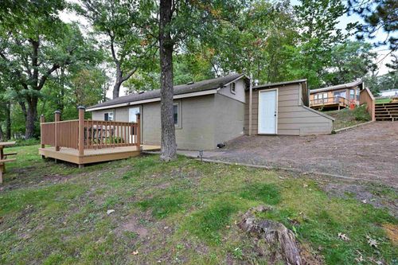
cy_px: 132
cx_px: 199
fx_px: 177
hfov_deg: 96.8
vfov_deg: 73.7
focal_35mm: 16
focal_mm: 16
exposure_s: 1/160
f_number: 5.6
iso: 250
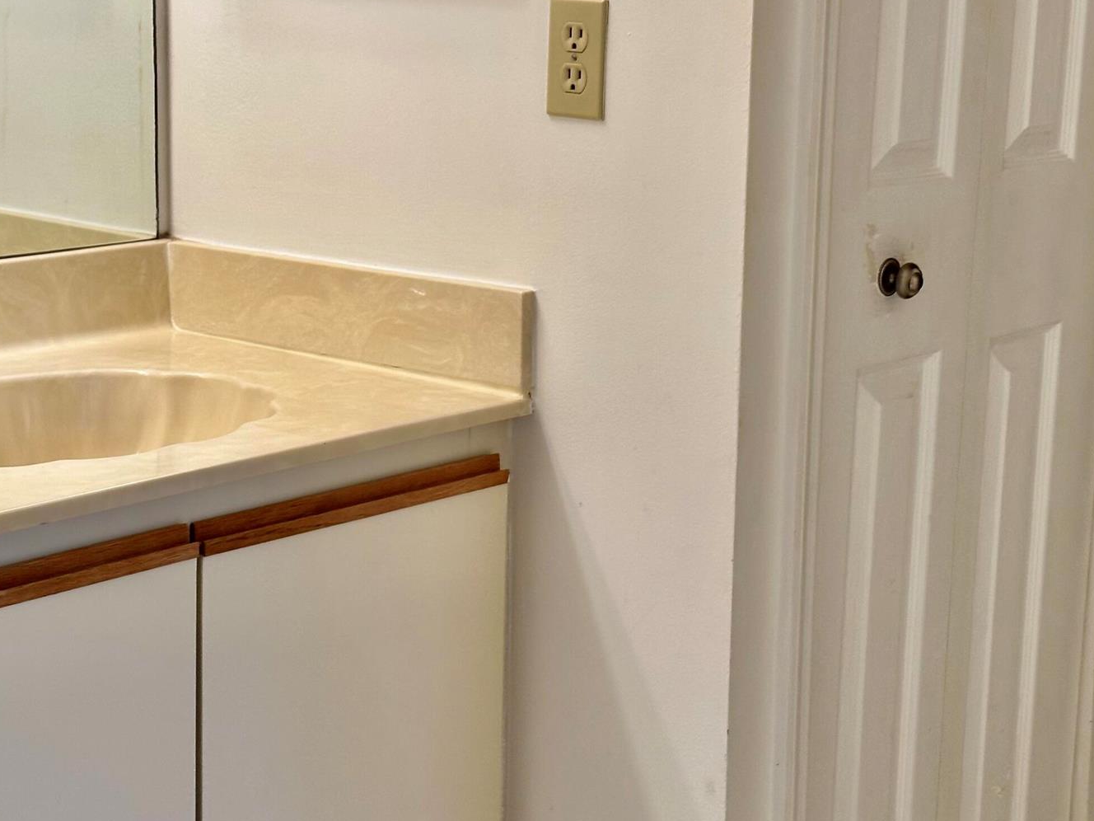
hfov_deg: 26.3
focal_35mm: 74
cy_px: 350
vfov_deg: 19.9
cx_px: 451
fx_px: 2339
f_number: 1.78
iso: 50
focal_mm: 6.86
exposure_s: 1/60
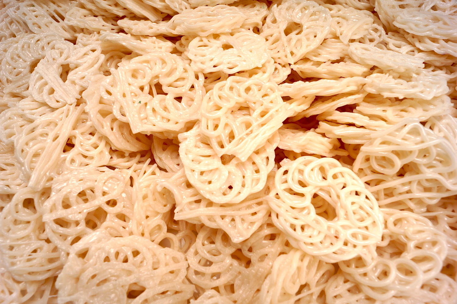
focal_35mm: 27
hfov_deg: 67.4
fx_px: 343
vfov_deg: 47.9
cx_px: 228
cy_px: 152
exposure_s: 1/160
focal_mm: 18
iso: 100
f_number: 13
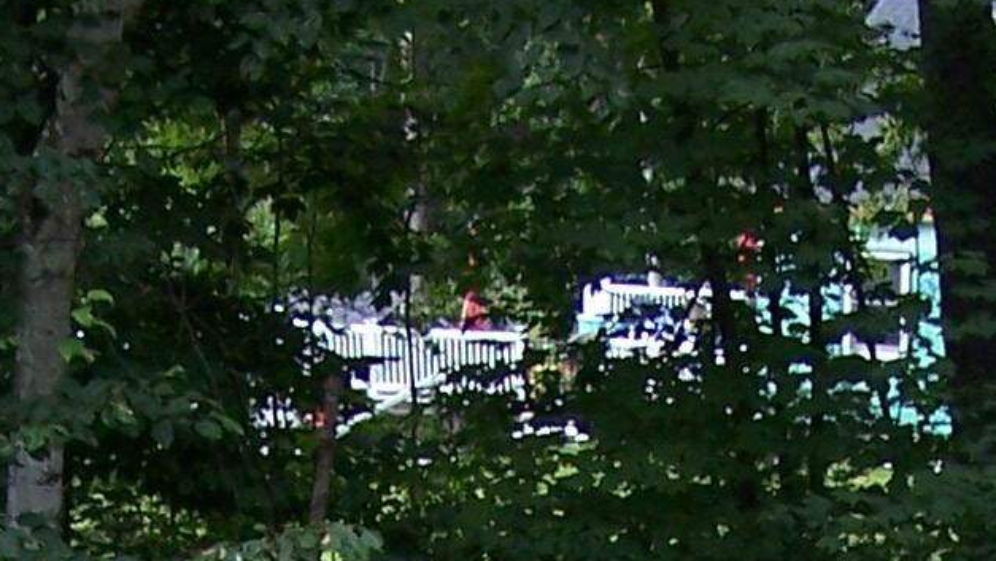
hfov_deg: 12.6
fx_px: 4491
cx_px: 670
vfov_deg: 6.6
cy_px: 1524
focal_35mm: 170
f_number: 2.8
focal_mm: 6.3
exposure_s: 1/60
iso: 80
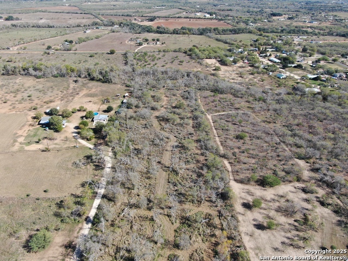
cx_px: 174
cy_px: 130
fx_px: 241
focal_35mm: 24
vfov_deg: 56.8
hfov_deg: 71.6
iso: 100
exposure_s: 1/800
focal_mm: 4.39
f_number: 2.8
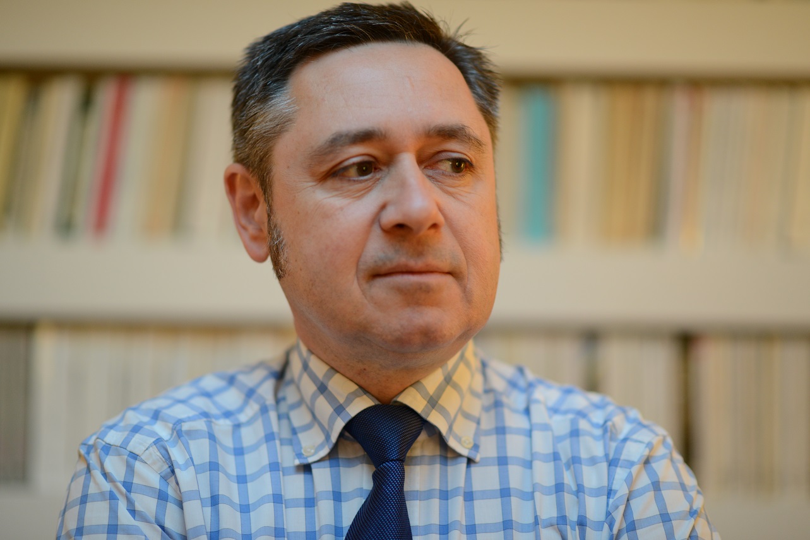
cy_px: 270
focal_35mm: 85
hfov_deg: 23.9
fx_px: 1913
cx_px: 405
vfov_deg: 16.1
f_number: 1.4
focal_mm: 85
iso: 800
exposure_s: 1/100
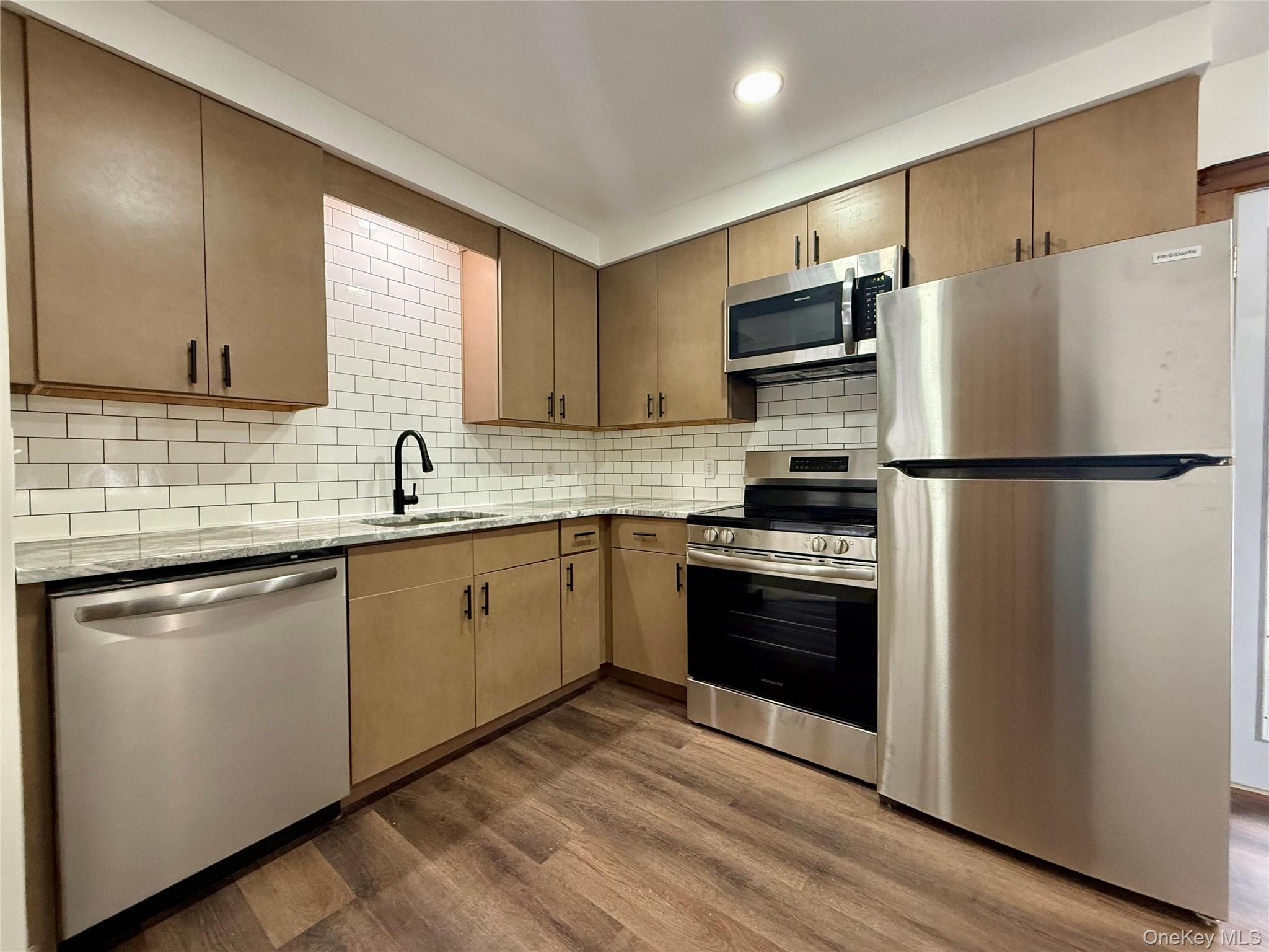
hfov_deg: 102.1
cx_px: 634
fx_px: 513
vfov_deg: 85.7
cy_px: 476
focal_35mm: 14
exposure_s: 1/81
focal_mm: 2.22
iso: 320
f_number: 2.2
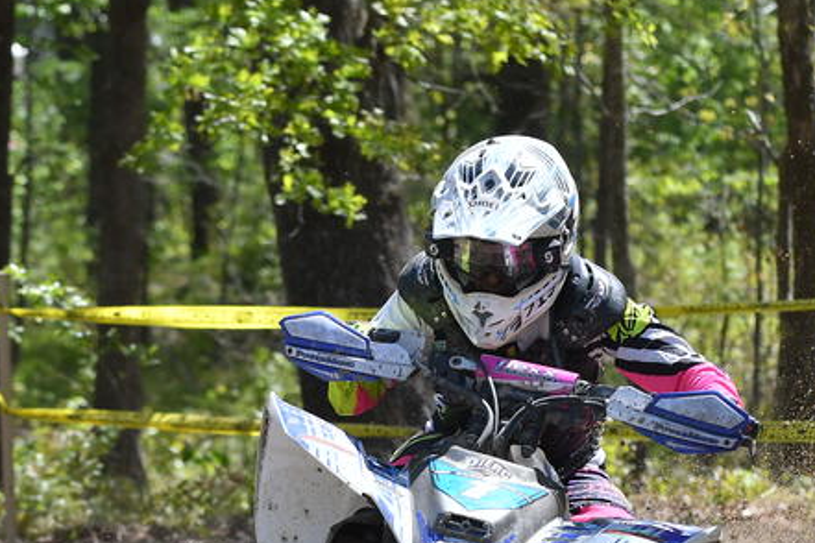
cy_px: 504
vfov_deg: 3.8
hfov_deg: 5.6
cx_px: 406
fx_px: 8263
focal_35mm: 365
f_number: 4.5
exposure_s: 1/1000
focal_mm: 110
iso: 200
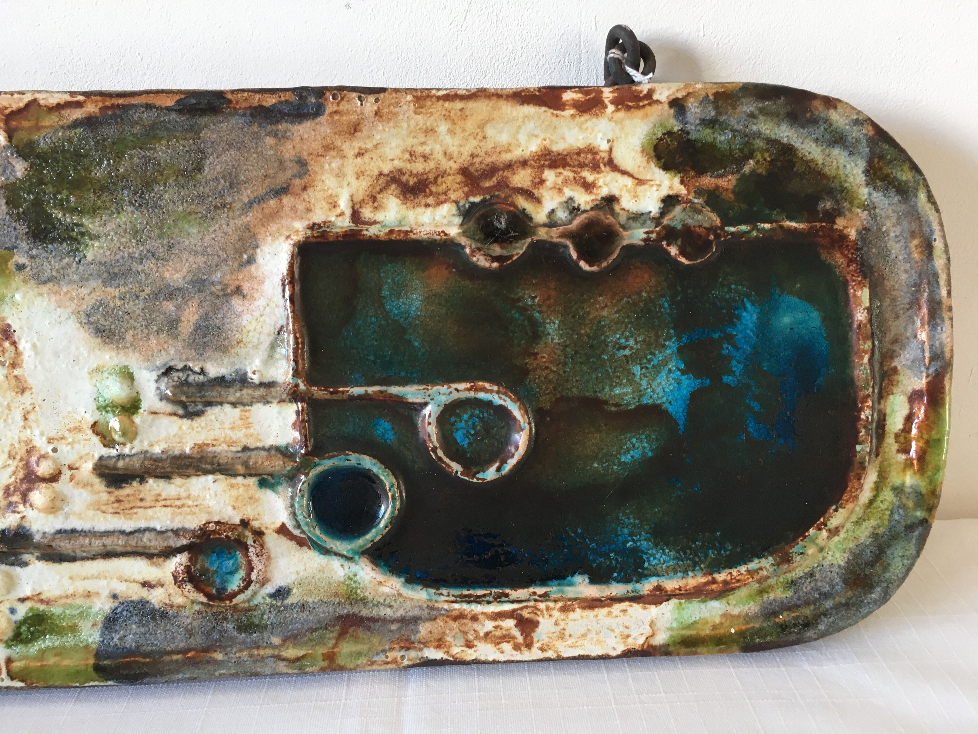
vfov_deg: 48.2
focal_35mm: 29
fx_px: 819
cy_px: 367
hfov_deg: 61.7
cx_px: 489
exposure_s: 1/33
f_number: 2.2
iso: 80
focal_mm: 4.15
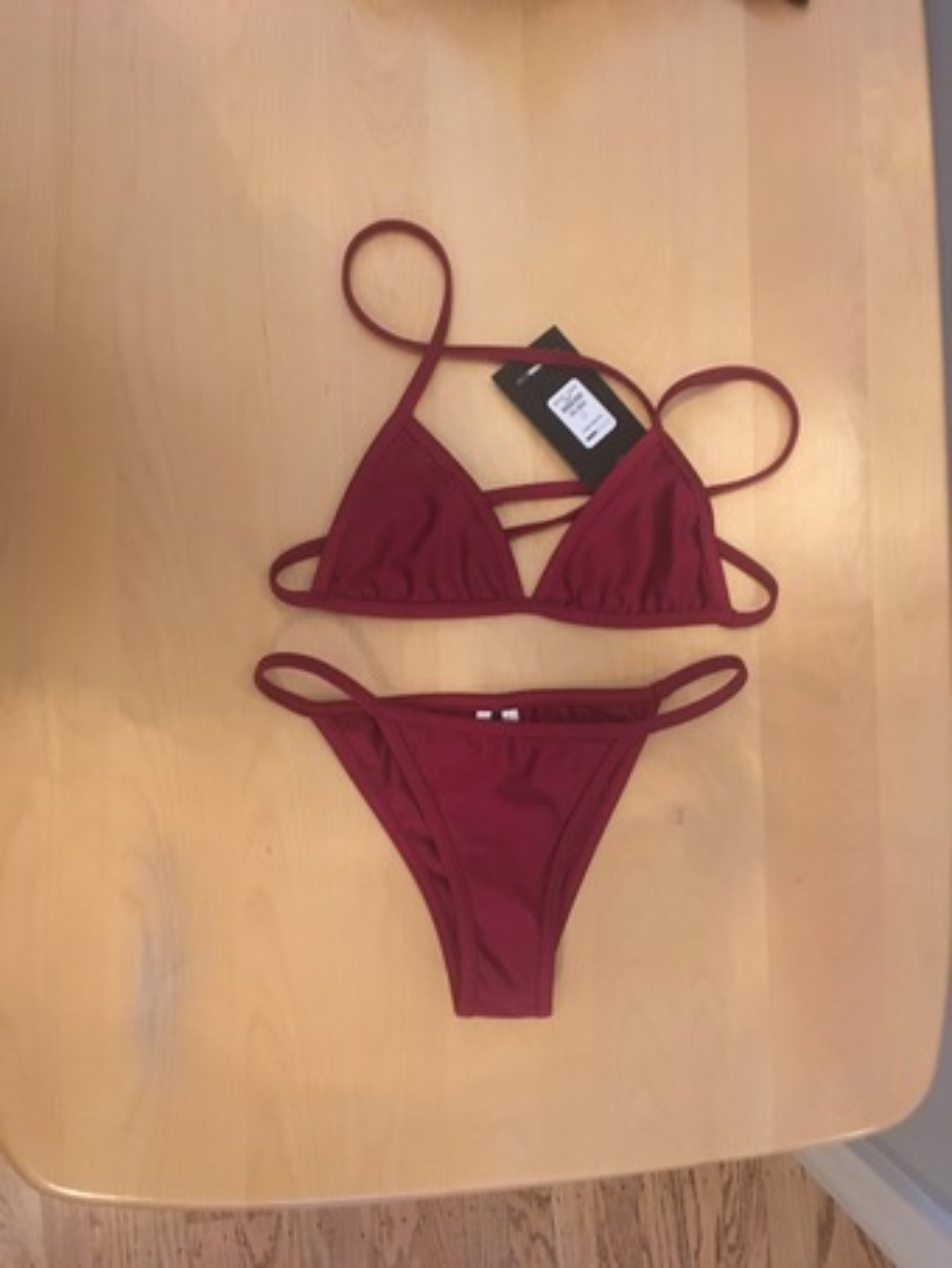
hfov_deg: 48.2
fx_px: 1063
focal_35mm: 29
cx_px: 476
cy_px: 634
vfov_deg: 61.6
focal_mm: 4.15
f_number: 2.2
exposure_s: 1/15
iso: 400
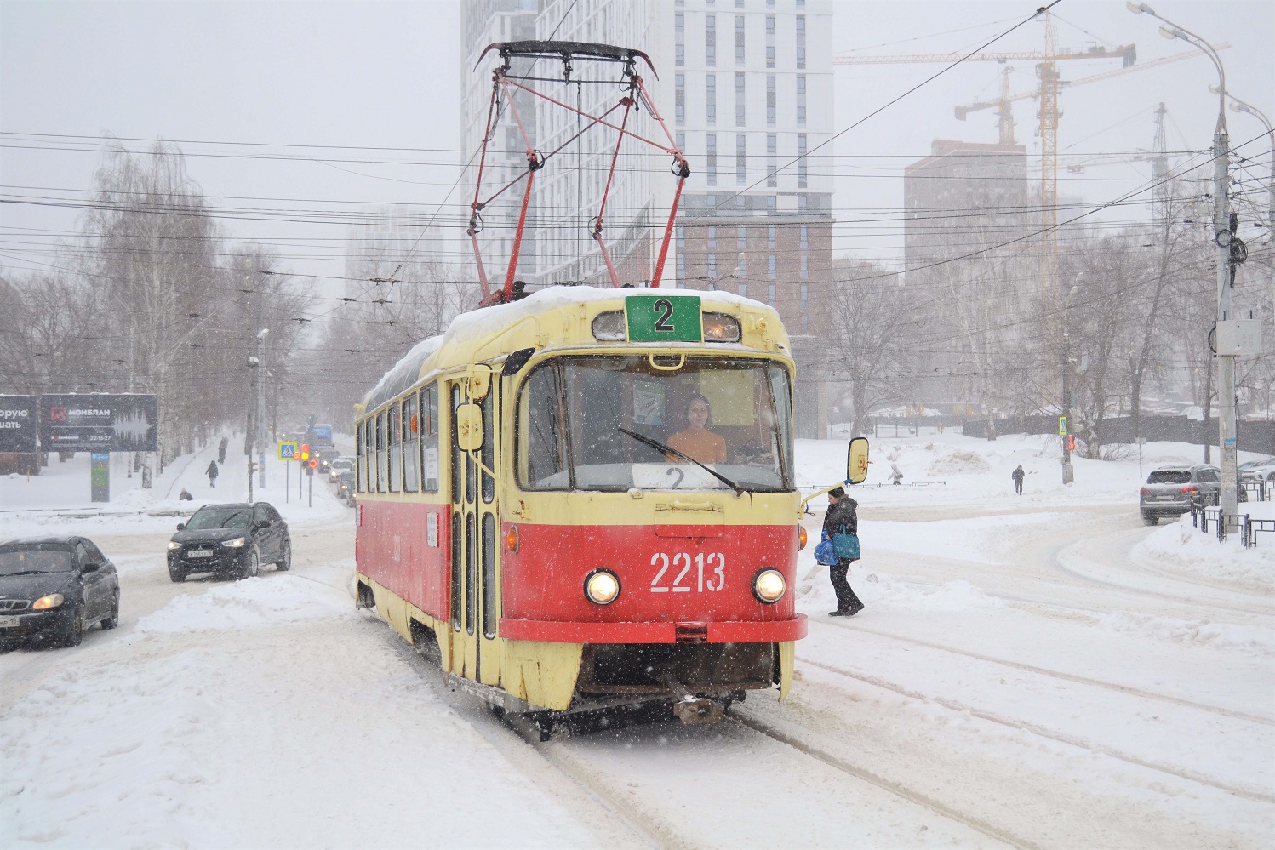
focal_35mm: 48
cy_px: 425
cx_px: 638
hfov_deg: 41.1
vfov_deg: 28.1
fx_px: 1700
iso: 450
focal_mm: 32
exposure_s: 1/500
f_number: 4.8
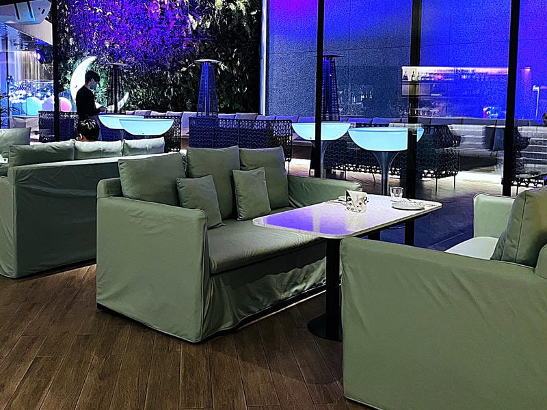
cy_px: 158
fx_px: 616
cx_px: 236
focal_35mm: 39
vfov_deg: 36.6
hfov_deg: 47.7
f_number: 1.6
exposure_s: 1/37
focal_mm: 4.2
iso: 500
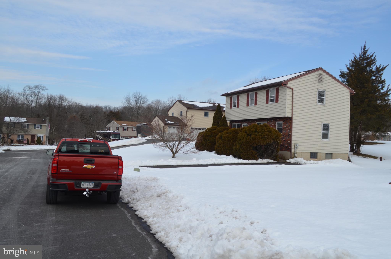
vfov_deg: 39.8
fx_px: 358
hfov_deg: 57.3
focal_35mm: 33
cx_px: 196
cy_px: 130
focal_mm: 22
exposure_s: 1/250
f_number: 8
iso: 100
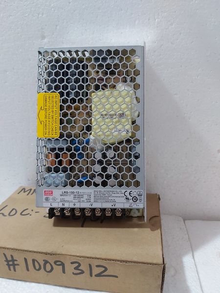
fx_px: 220
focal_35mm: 26
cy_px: 146
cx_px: 110
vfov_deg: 67.3
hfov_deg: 53.1
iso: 250
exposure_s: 1/33
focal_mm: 3.92
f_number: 1.7
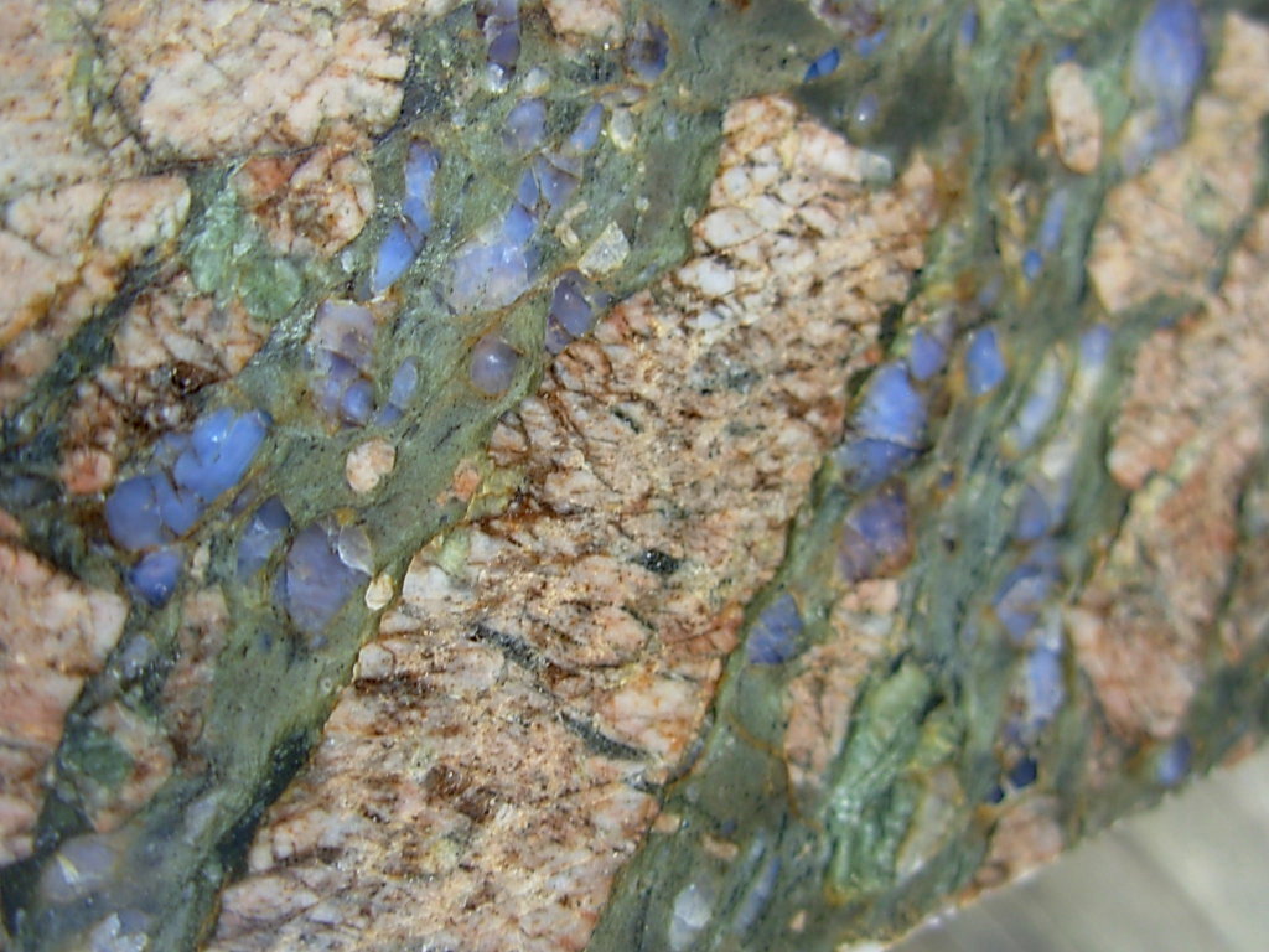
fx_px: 1393
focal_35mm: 38
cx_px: 634
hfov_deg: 49.0
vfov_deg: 37.7
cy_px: 476
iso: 50
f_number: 2.9
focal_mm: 6.3
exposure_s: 1/29.3
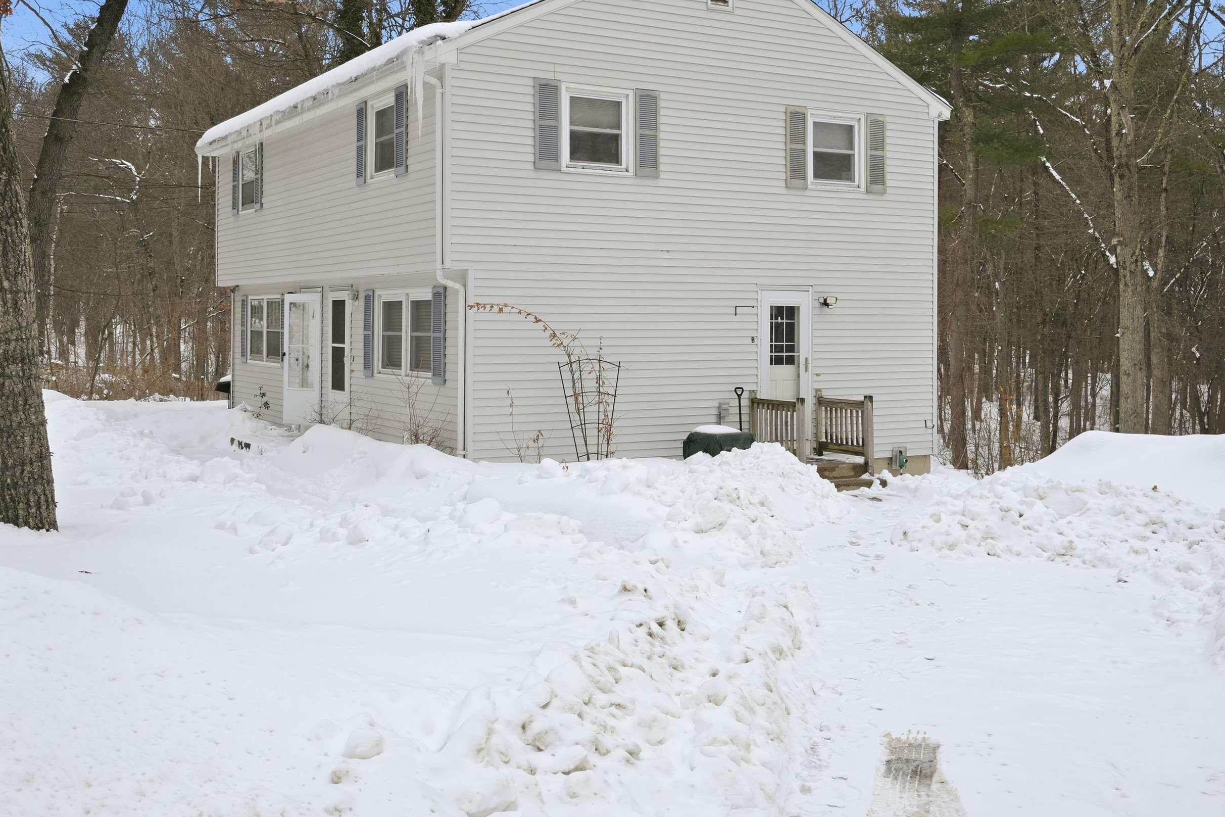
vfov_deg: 35.0
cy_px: 337
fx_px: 1293
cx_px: 627
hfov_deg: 50.7
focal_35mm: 38
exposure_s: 1/500
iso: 500
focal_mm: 30
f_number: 8
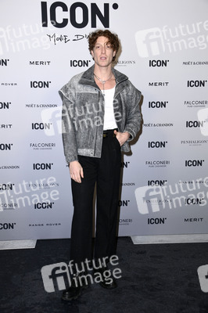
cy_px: 156
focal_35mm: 42
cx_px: 104
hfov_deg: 31.8
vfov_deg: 46.4
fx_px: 365
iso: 1000
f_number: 5.6
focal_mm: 42
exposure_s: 1/250
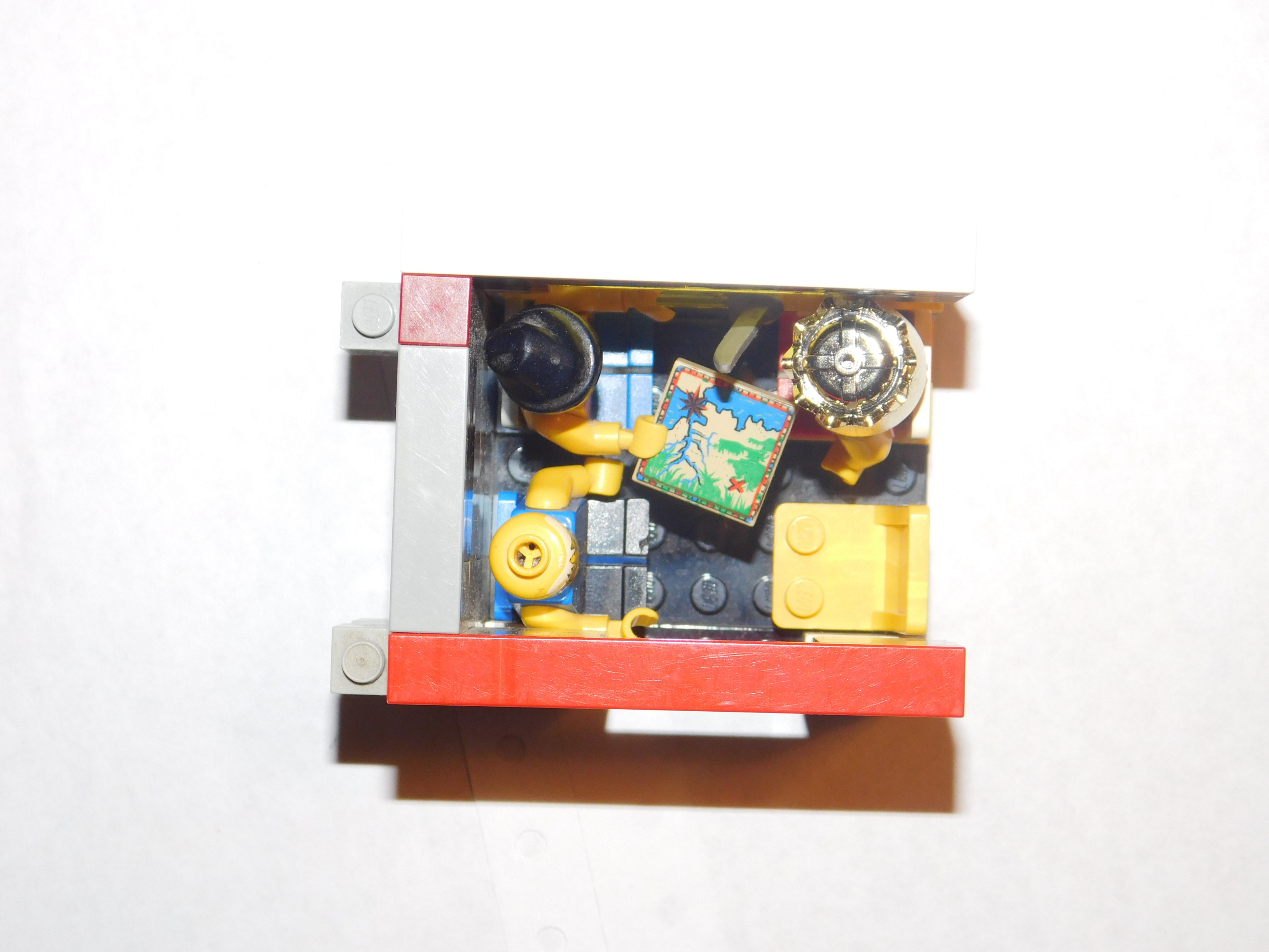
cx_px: 634
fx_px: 2603
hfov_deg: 27.4
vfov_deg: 20.7
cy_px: 476
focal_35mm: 71
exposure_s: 1/30
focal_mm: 12.6
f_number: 4.3
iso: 200
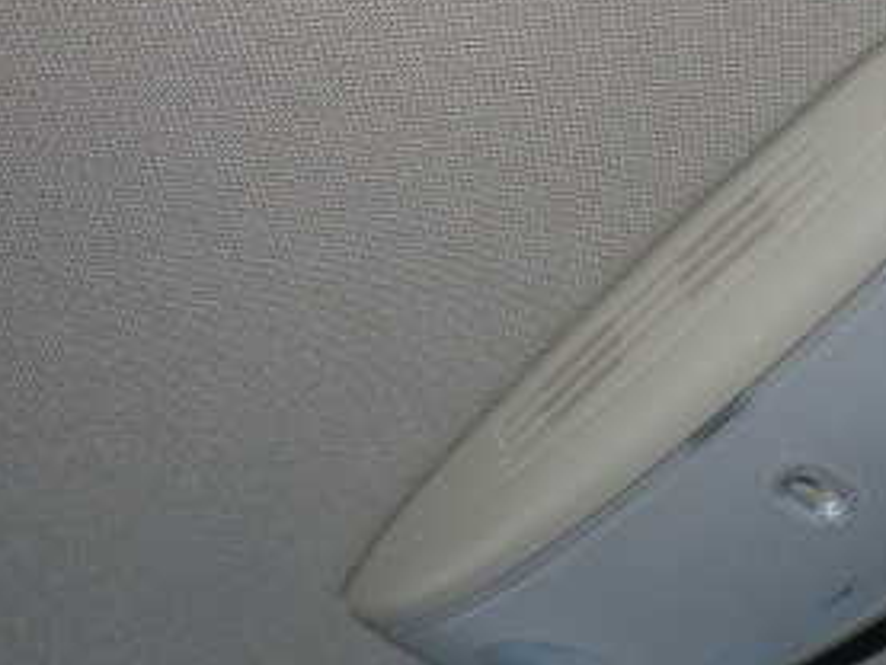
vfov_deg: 22.6
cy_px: 390
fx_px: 1664
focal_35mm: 65
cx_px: 742
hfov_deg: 29.0
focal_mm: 5.4
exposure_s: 1/30
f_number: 6.3
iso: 200
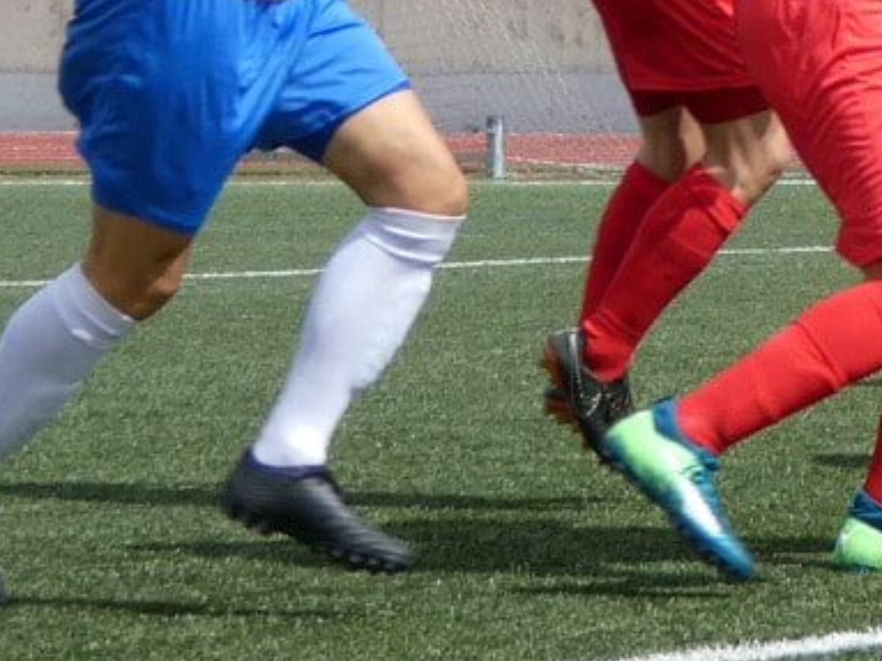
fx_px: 9781
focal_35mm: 384
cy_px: -586
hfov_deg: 5.1
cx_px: 1036
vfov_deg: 3.8
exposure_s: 1/500
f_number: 4.5
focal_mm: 14.8
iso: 80
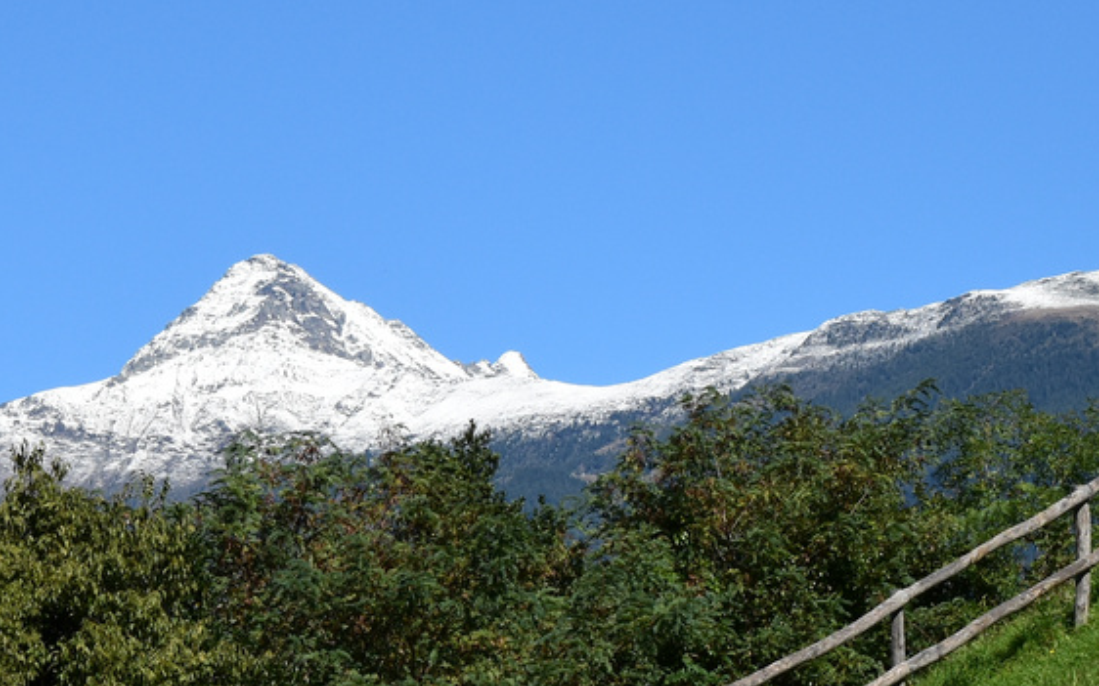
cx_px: 722
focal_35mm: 198
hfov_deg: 10.6
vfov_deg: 6.6
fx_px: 5943
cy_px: 223
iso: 320
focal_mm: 45
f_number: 10
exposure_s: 1/640
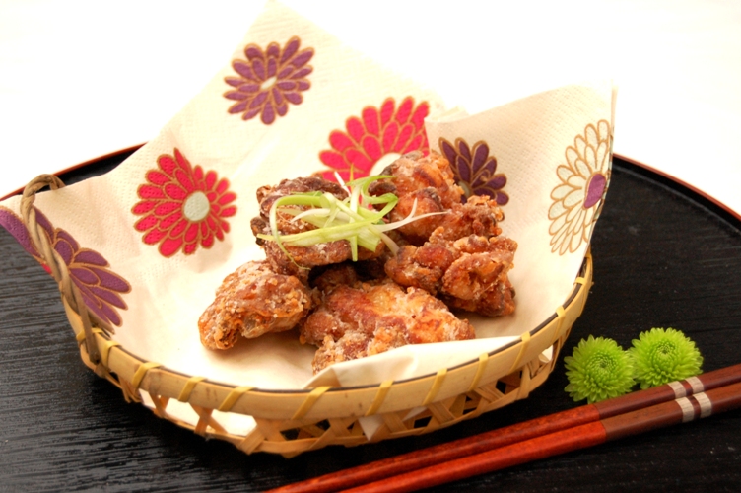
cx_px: 370
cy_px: 246
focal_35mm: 75
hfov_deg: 27.0
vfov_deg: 18.1
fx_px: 1542
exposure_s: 1/8
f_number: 6.3
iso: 800
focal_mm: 50
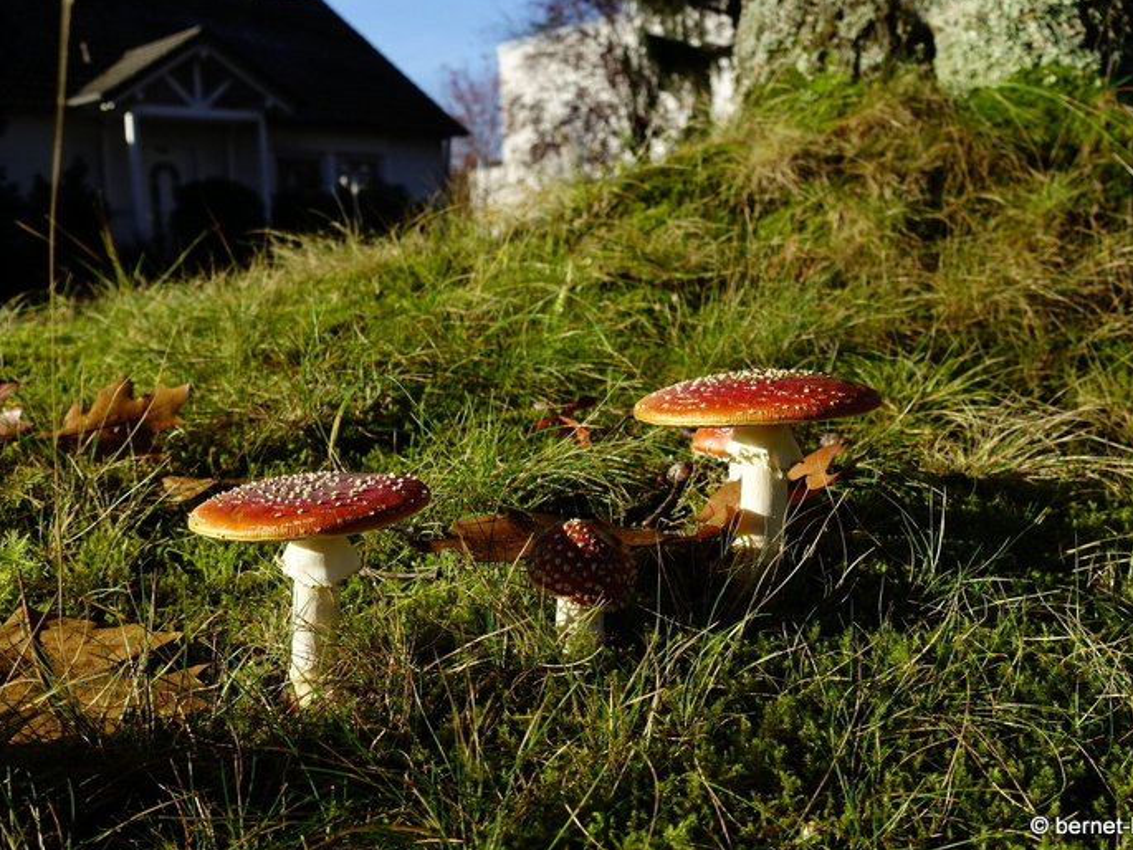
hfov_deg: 46.7
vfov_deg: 36.0
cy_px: 428
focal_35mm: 40
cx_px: 642
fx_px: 1309
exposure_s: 1/1000
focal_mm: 13.34
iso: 200
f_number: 4.5
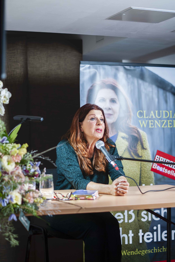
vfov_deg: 27.0
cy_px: 131
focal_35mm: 75
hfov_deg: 18.2
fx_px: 545
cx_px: 88
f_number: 2
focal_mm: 50
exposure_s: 1/30
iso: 400
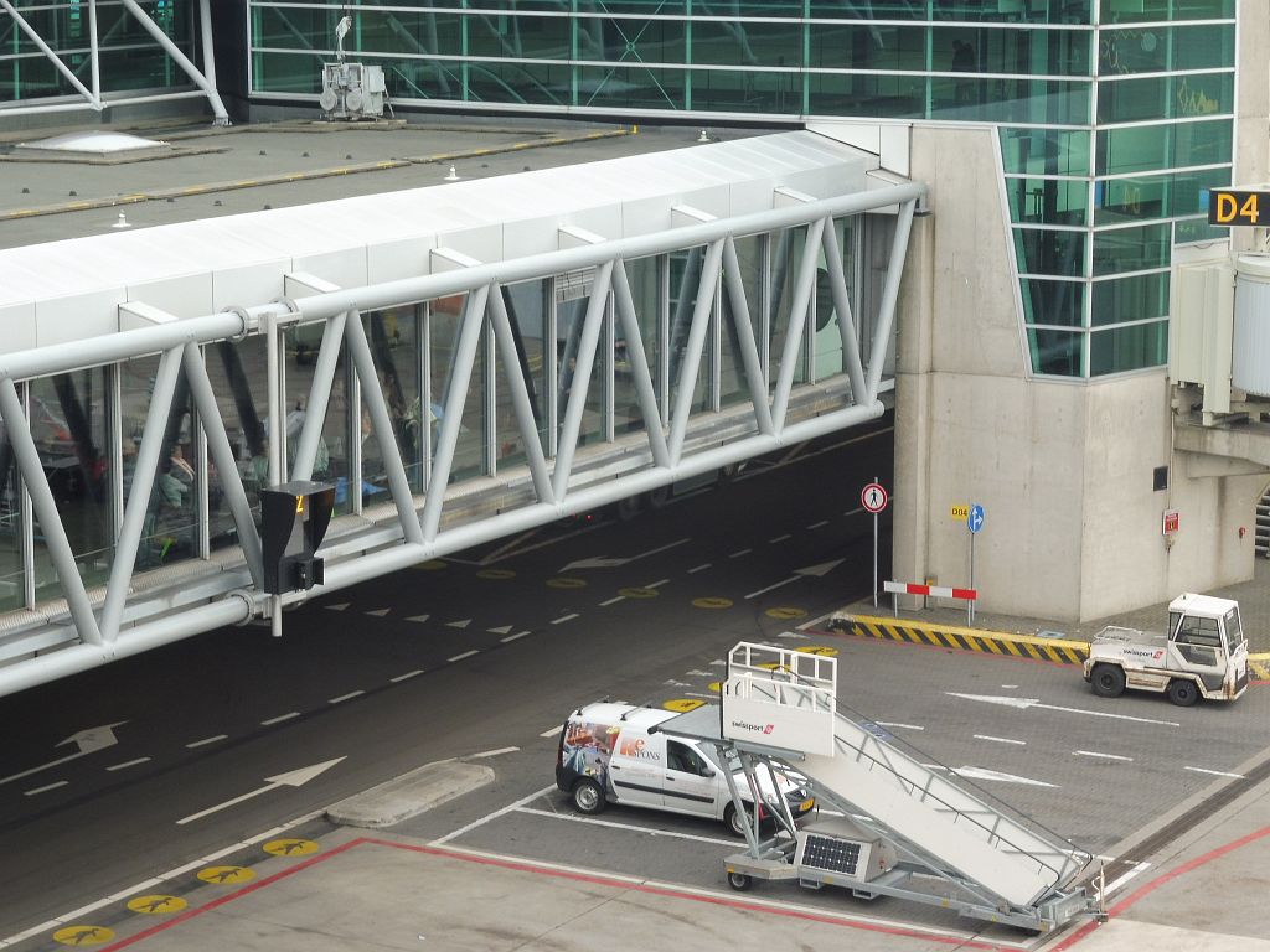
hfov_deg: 19.3
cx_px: 635
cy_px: 476
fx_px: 3742
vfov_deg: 14.5
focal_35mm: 102
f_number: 5.3
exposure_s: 1/80
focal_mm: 18.2
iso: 100
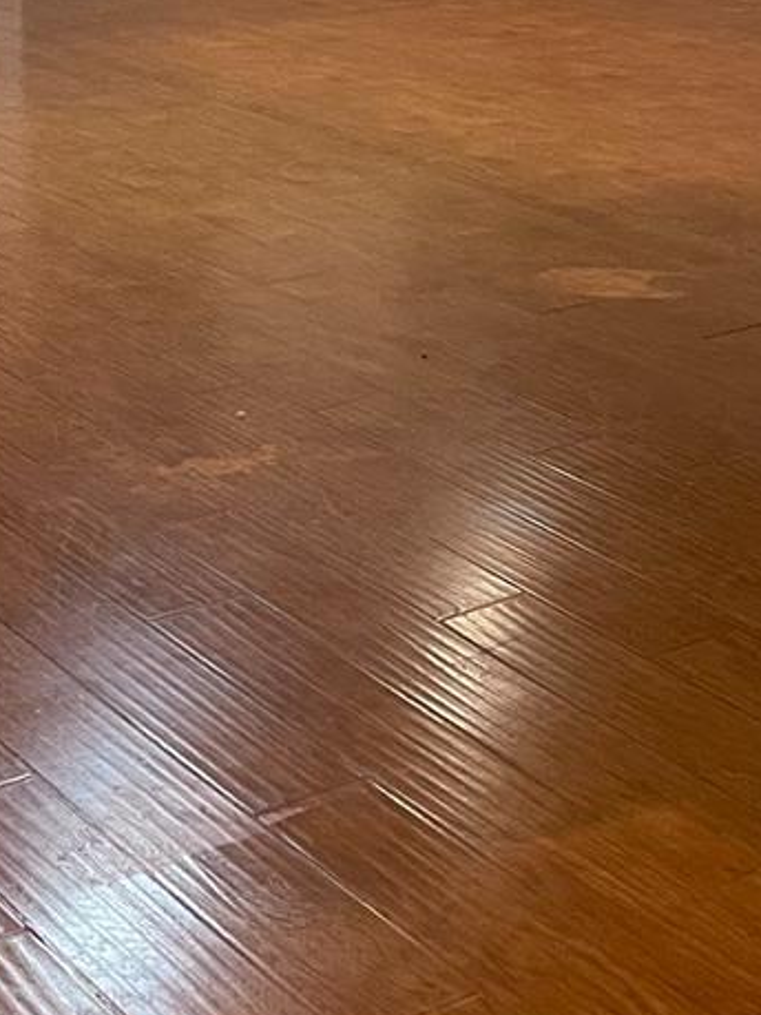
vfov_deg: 21.7
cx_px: 329
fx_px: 2493
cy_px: -124
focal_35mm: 85
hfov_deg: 17.4
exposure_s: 1/60
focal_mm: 5.1
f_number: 1.6
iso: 320
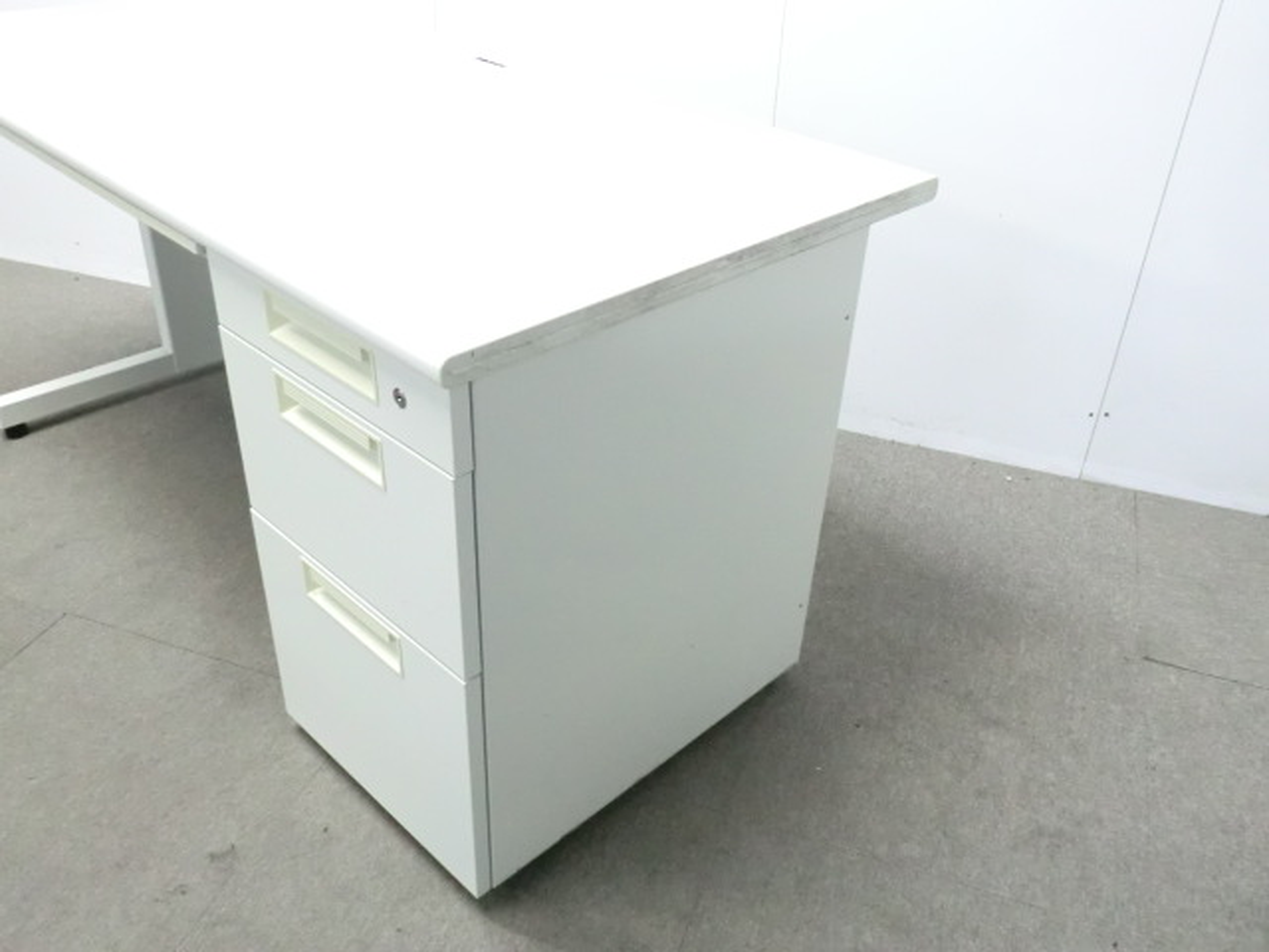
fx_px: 1173
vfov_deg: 44.2
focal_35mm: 32
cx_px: 634
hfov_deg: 56.8
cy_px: 476
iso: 800
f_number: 3.5
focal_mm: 5.8
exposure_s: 1/30
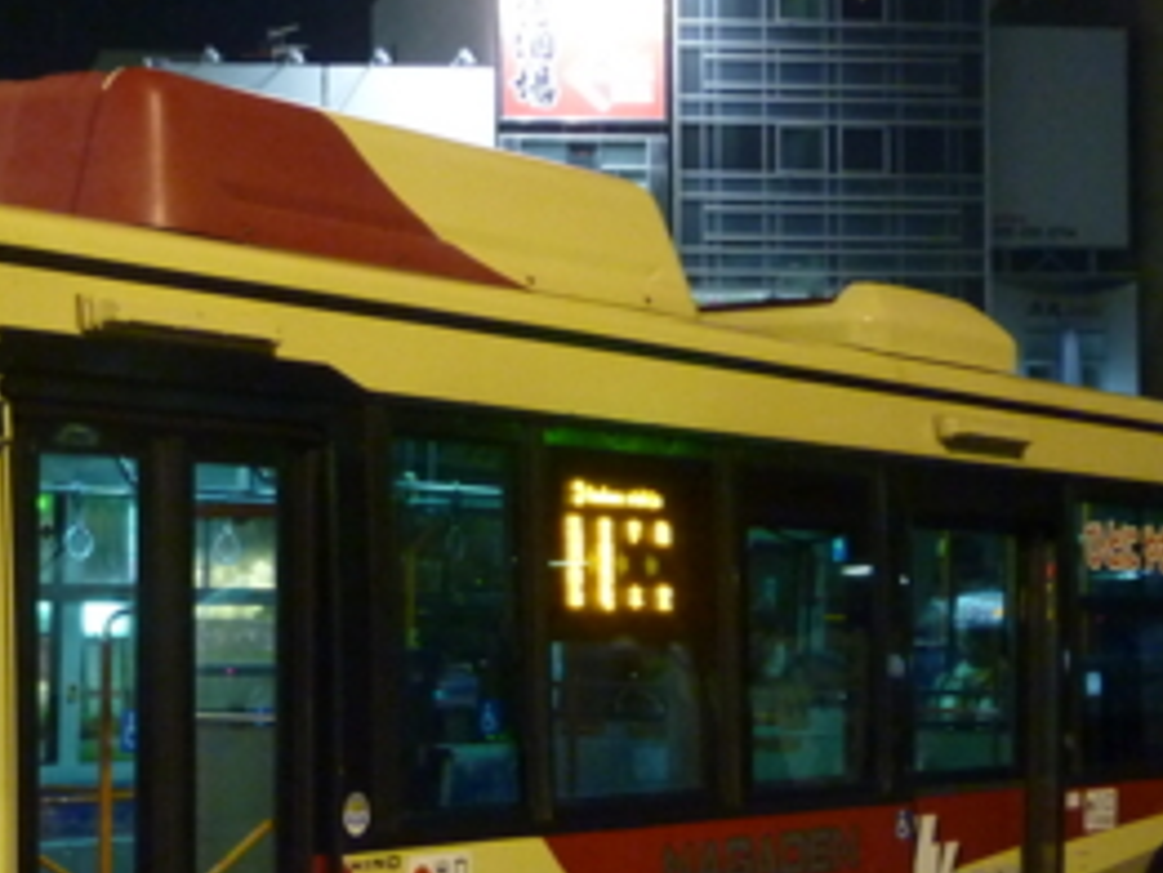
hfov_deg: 21.0
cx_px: 174
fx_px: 3092
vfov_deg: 16.0
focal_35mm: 92
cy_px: 650
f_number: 3.6
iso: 400
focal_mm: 6.5
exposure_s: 1/5
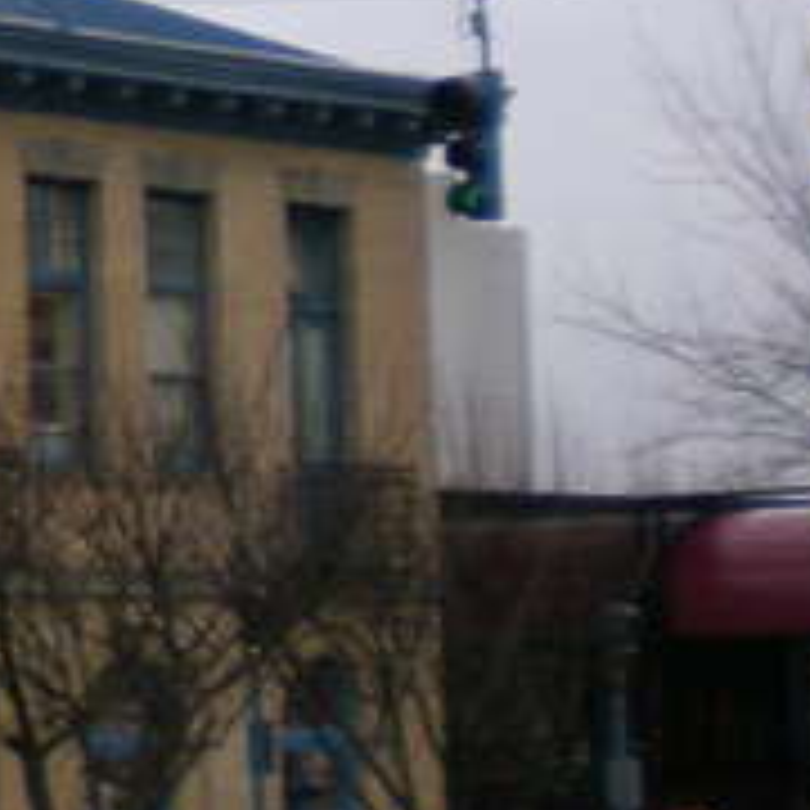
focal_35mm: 149
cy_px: 382
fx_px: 3945
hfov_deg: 10.5
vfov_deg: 11.7
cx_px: -922
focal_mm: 6.3
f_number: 3.1
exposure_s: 1/138
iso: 113
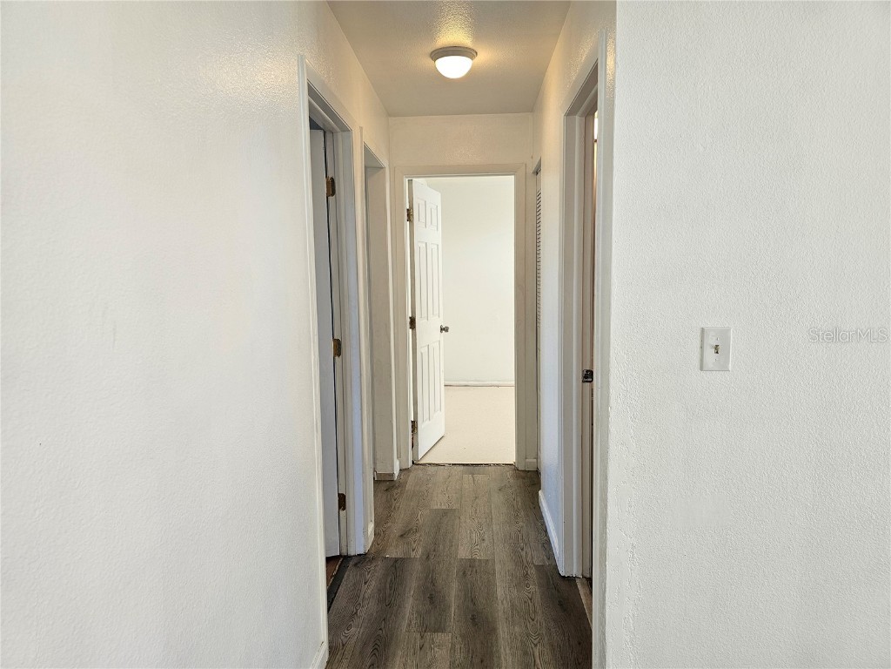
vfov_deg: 58.9
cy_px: 334
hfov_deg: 73.9
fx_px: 592
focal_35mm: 23
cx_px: 446
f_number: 1.7
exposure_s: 1/120
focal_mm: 6.3
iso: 80
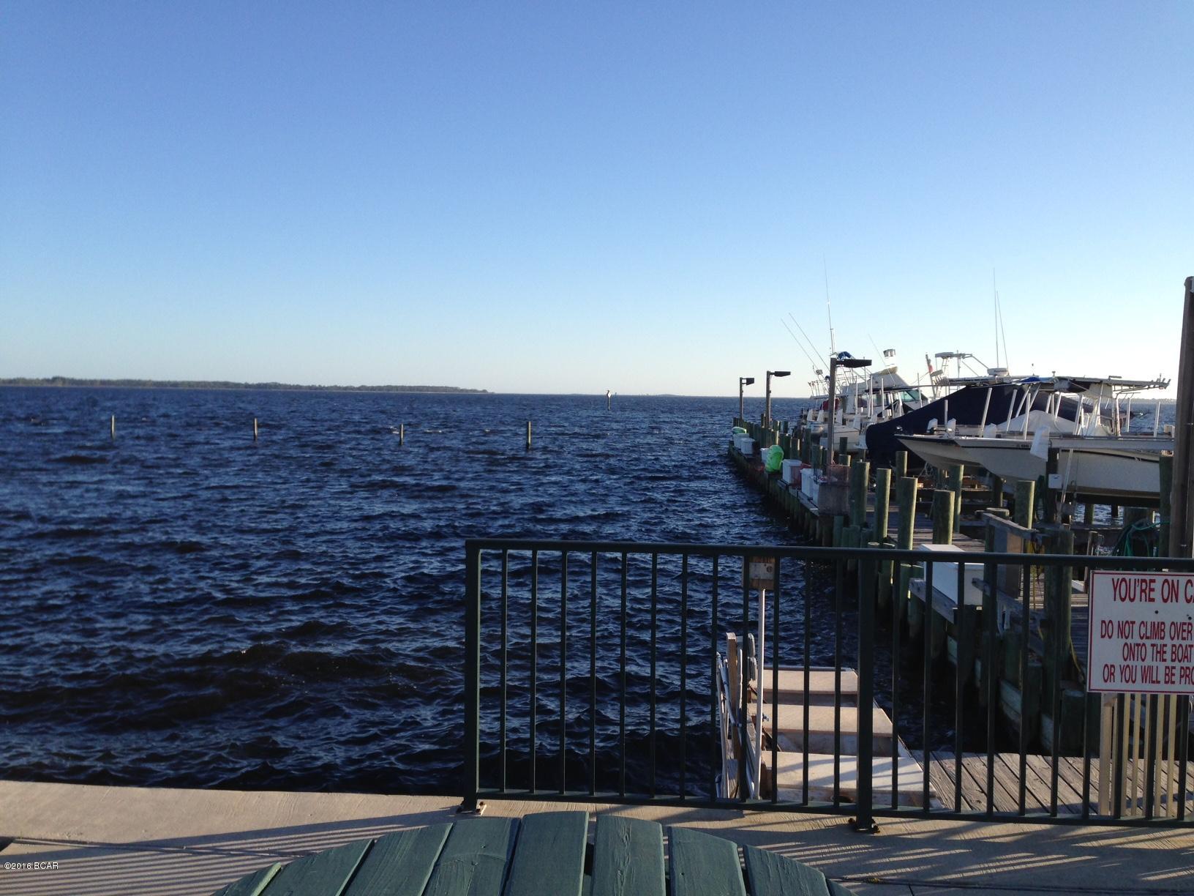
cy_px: 448
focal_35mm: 33
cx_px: 597
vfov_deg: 42.9
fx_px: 1138
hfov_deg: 55.4
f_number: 2.4
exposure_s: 1/1106
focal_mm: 4.12
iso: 50
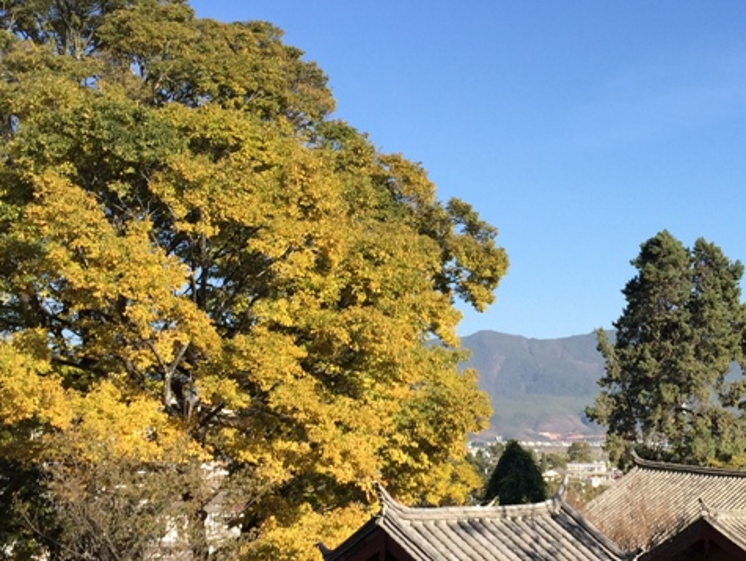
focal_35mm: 61
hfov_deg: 30.9
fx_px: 1316
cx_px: 591
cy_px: 330
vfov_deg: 24.0
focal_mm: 4.15
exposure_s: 1/1068
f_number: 2.2
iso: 32
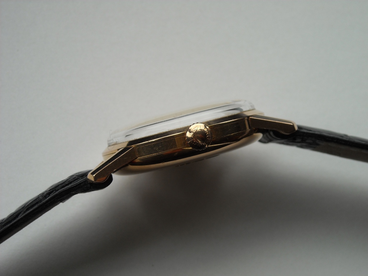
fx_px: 893
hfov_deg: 23.3
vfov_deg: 17.6
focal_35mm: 84
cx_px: 184
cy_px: 138
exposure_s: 1/60
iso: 80
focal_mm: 13.73
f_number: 4.1
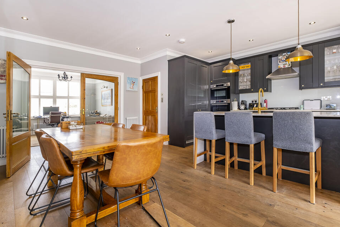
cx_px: 162
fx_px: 151
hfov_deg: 96.7
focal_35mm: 16
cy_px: 110
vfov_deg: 73.7
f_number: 4
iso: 320
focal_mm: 10
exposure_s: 1/25
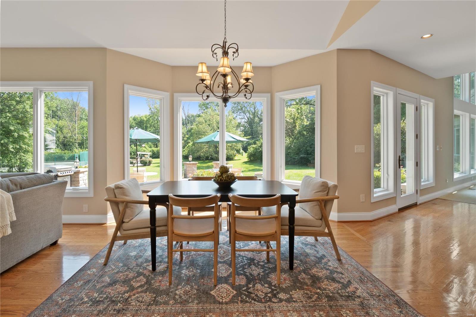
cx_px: 238
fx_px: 211
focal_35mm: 16
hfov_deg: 96.7
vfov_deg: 73.7
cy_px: 158
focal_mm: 8
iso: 400
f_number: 7.1
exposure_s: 1/13
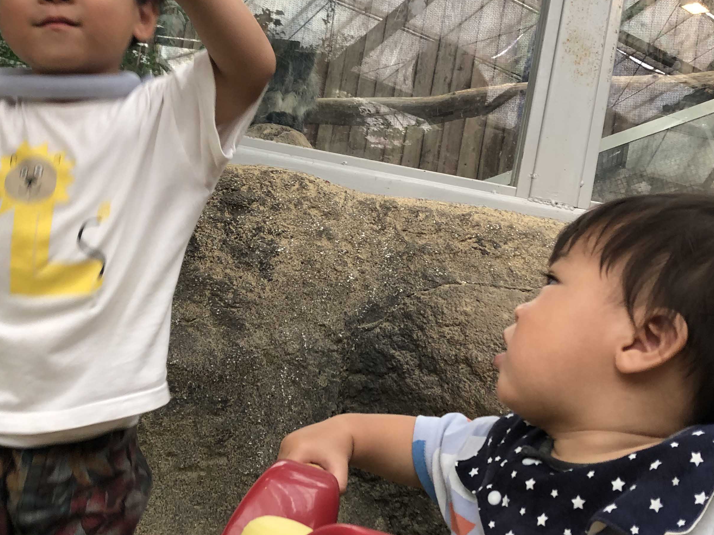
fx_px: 970
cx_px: 334
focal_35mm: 47
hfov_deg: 40.4
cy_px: 277
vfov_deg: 30.9
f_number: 1.8
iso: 100
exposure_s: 1/60
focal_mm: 3.99
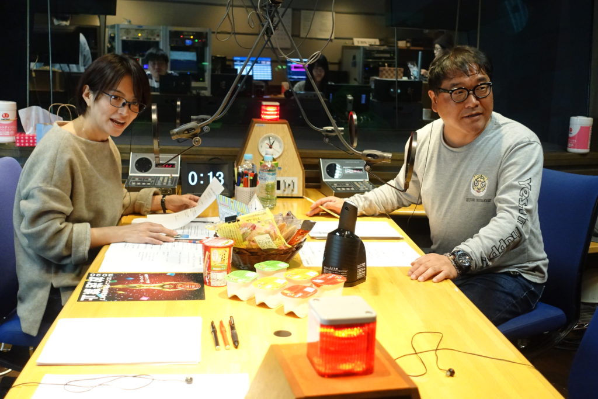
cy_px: 200
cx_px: 299
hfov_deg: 46.4
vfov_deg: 31.9
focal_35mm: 42
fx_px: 698
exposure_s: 1/200
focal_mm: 15.31
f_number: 2.8
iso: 2000
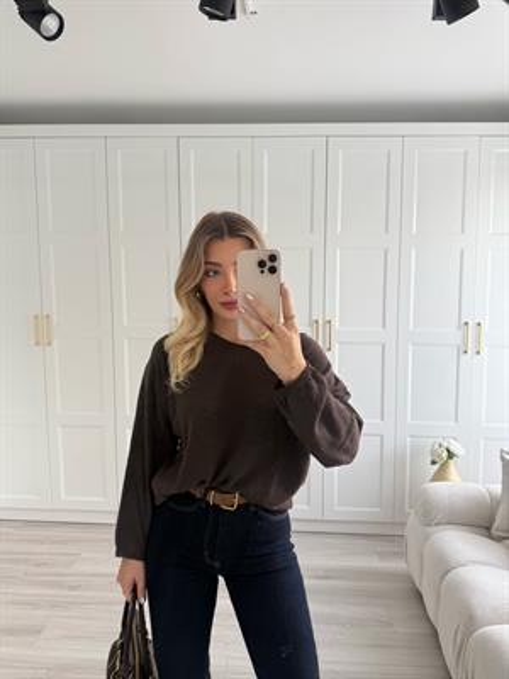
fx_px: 471
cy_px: 340
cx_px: 254
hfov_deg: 56.8
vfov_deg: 71.6
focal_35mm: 24
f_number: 1.78
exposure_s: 1/121
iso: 125
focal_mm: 6.76
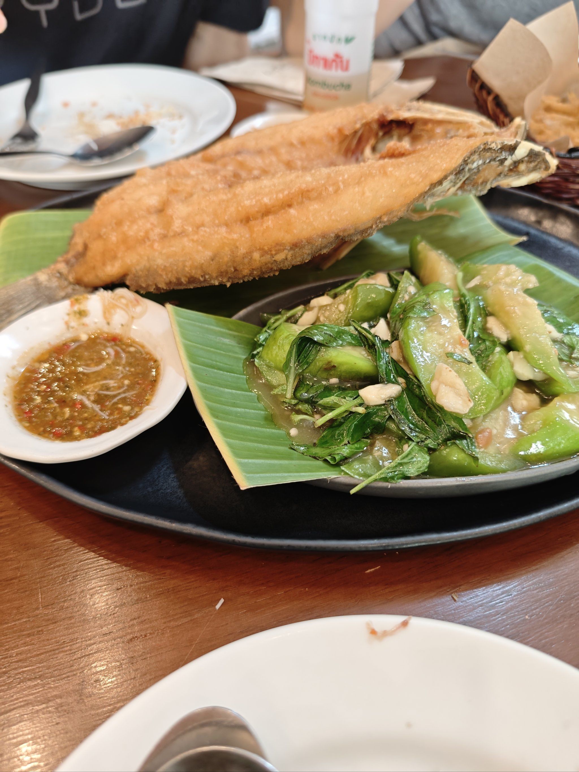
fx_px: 513
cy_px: 386
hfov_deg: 58.9
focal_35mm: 23
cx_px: 290
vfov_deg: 73.9
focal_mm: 6.55
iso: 320
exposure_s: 1/50
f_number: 1.62
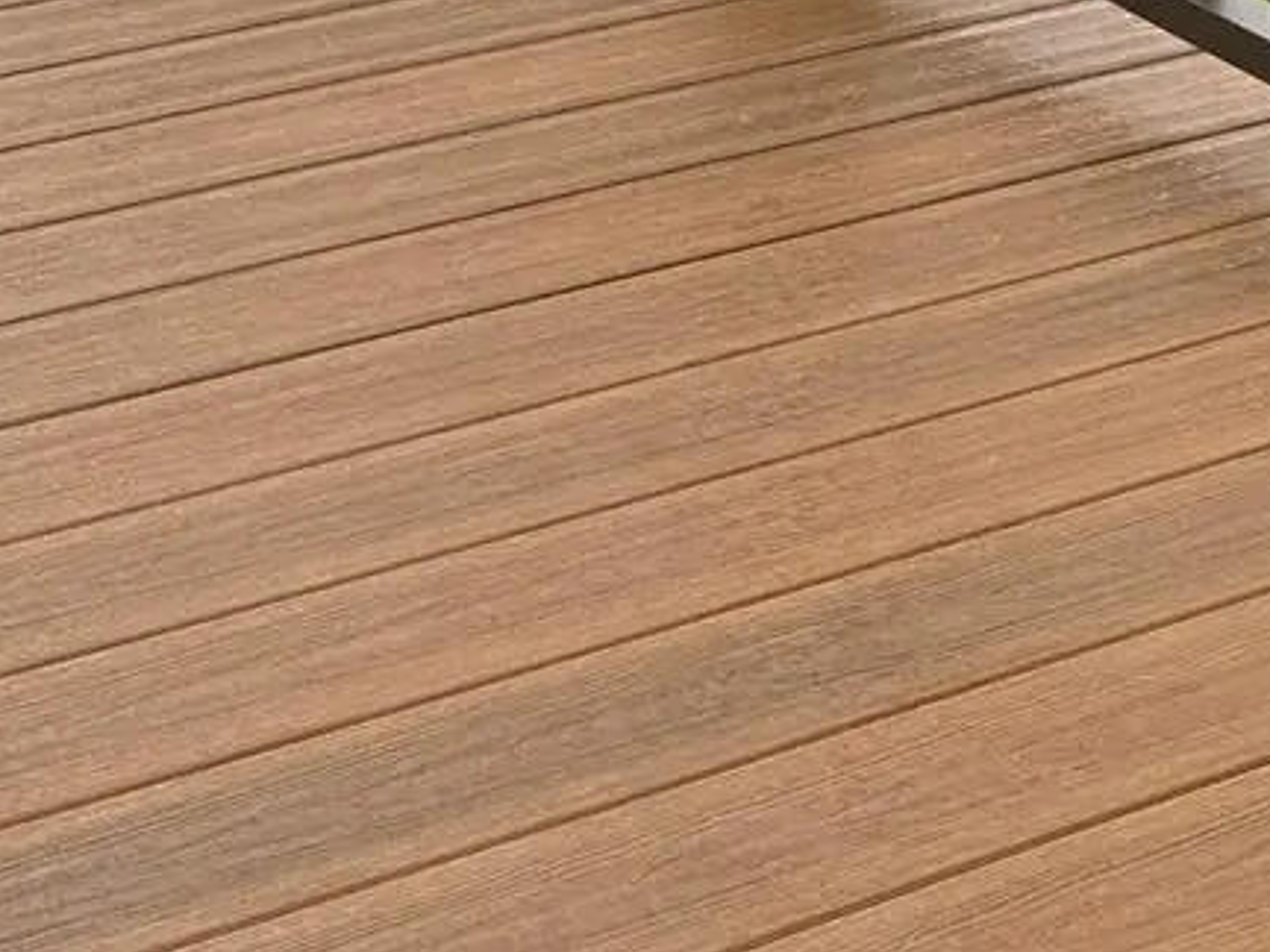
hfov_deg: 17.3
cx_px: 1267
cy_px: -441
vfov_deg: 12.7
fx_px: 4072
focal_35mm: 111
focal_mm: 6.86
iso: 80
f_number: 1.78
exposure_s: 1/555
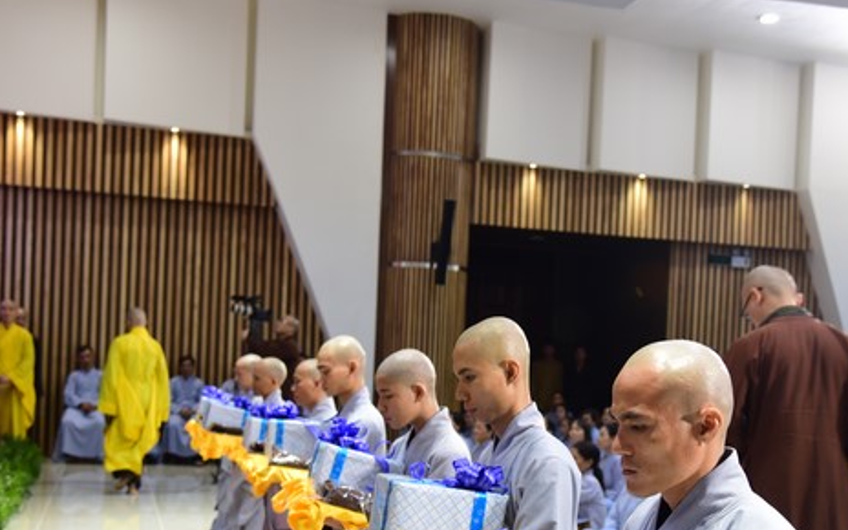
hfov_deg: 40.2
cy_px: 391
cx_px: 470
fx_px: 1156
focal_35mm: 50
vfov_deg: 25.6
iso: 800
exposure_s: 1/60
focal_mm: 35
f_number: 4.5
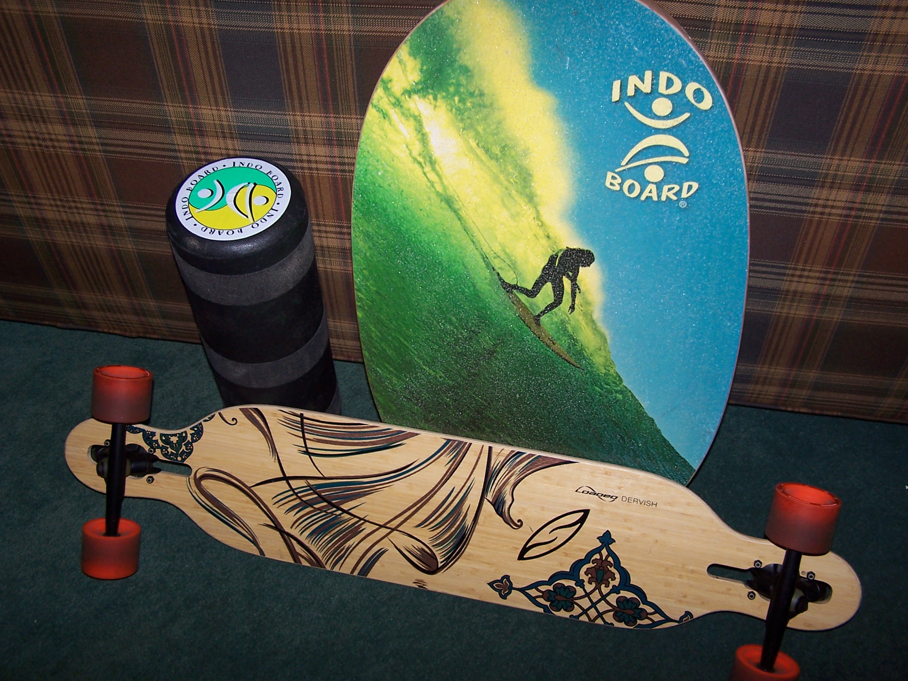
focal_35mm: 38
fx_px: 997
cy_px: 340
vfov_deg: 37.7
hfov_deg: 49.0
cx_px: 454
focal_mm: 6.3
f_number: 2.8
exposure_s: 1/60
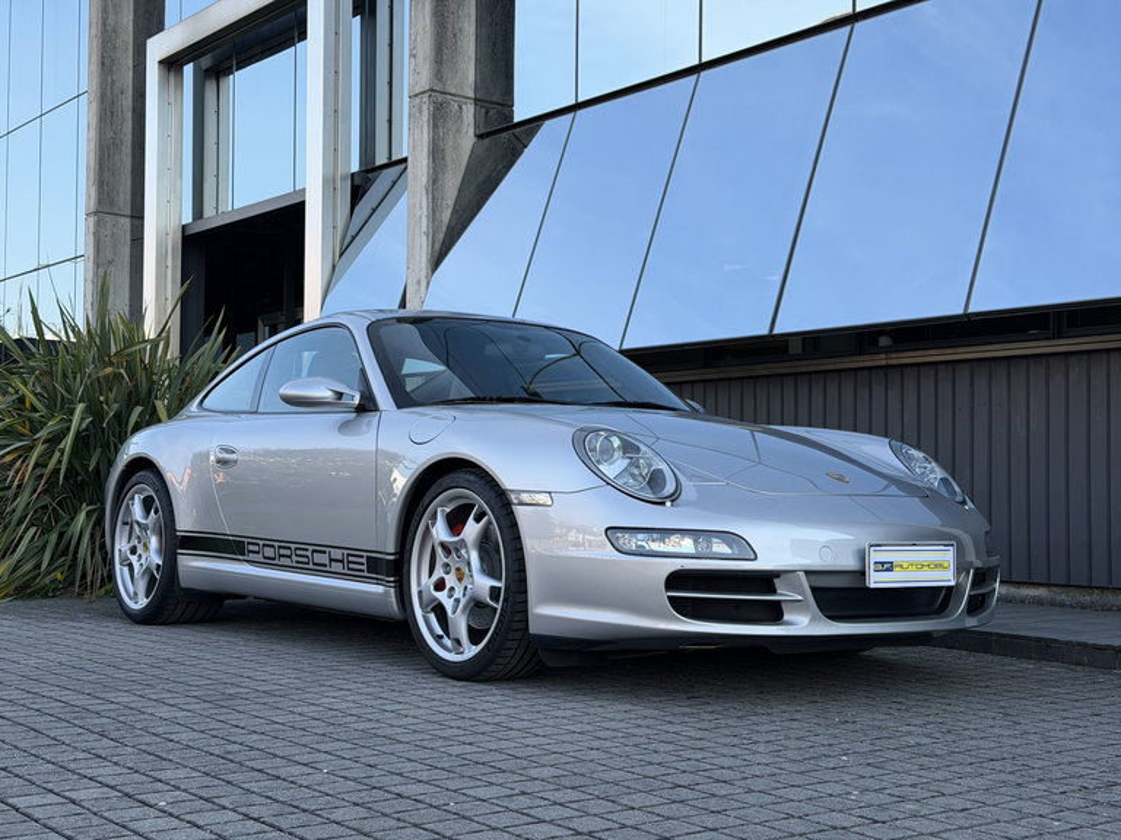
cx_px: 560
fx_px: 1554
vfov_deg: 30.3
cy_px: 420
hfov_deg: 39.7
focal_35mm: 48
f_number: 1.78
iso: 64
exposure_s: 1/1013
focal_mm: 6.76
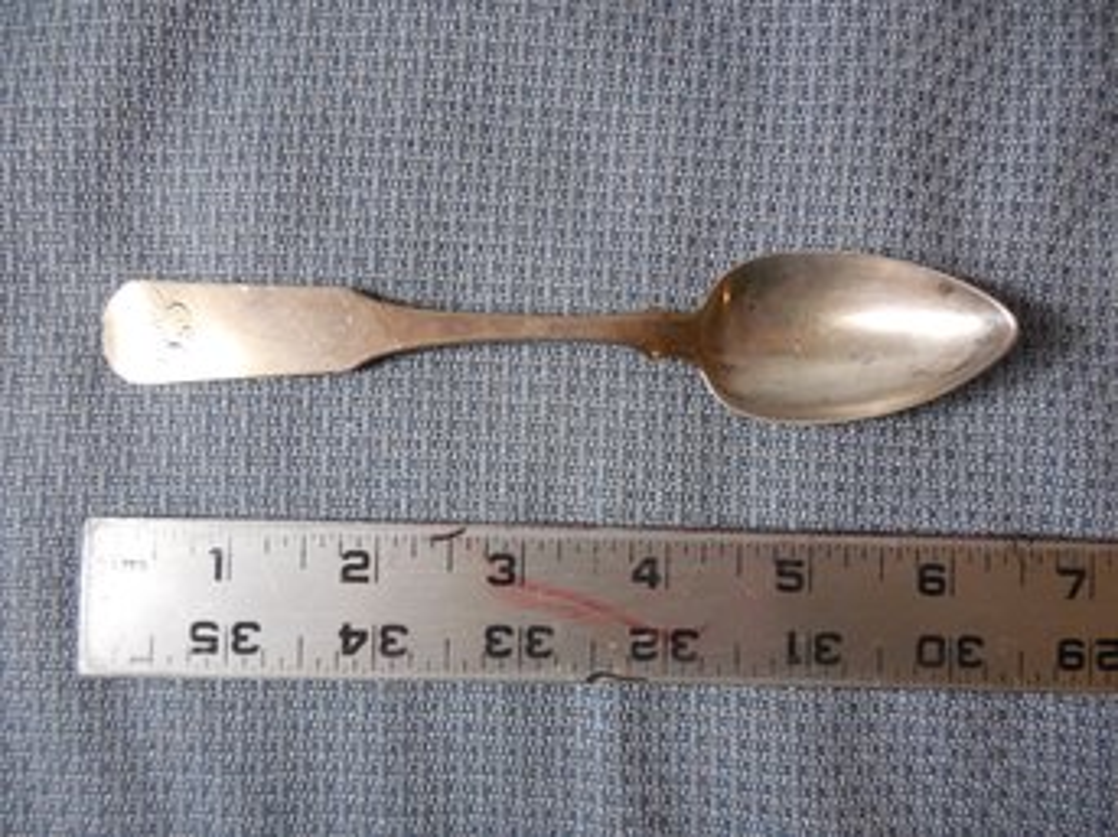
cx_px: 559
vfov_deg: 54.9
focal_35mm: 25
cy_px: 418
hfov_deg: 69.4
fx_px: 807
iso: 800
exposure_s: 1/80
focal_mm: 4.5
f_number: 3.3
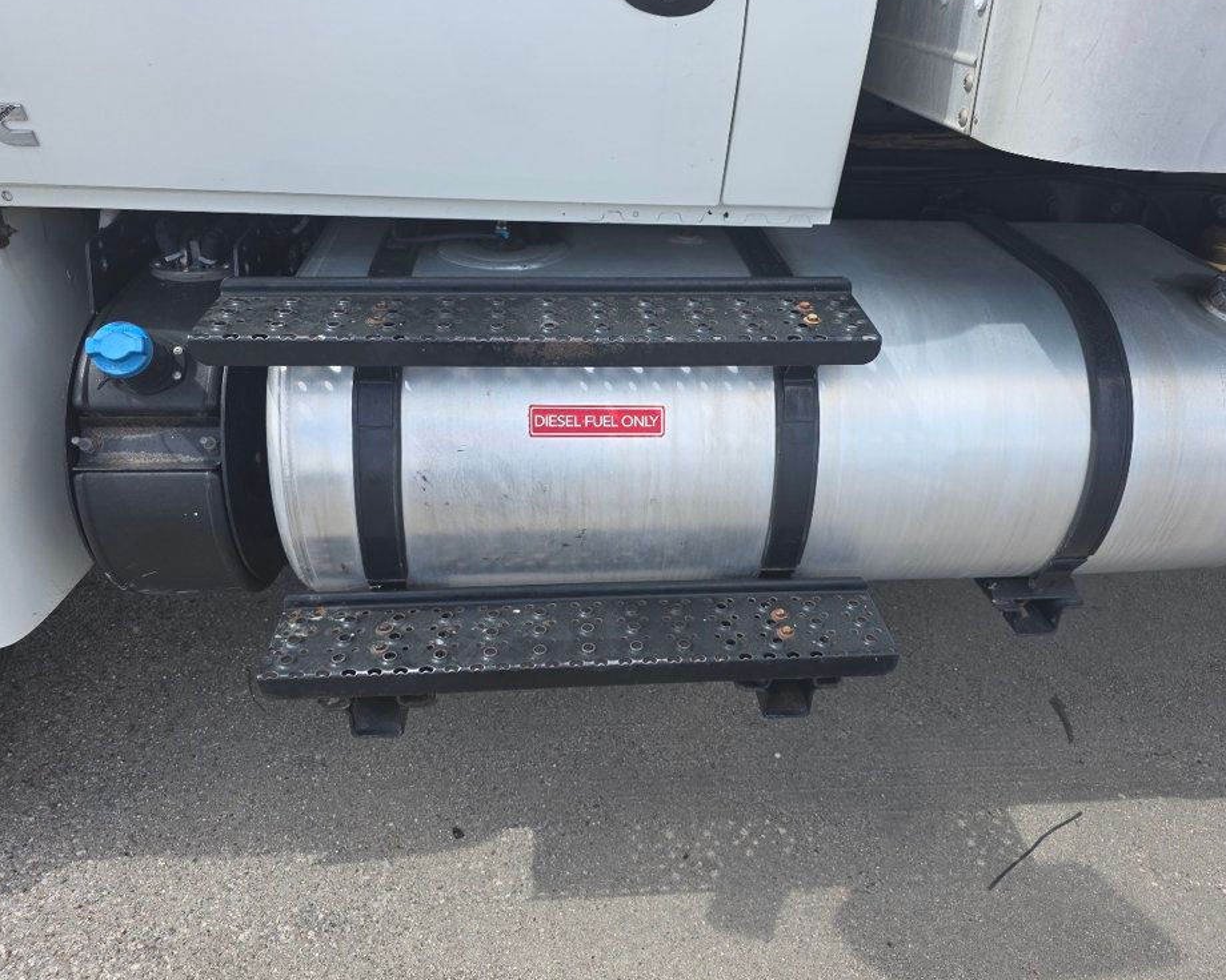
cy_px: 493
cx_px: 650
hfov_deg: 68.0
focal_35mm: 25
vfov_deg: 56.8
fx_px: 907
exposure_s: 1/2157
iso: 80
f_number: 1.7
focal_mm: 6.3
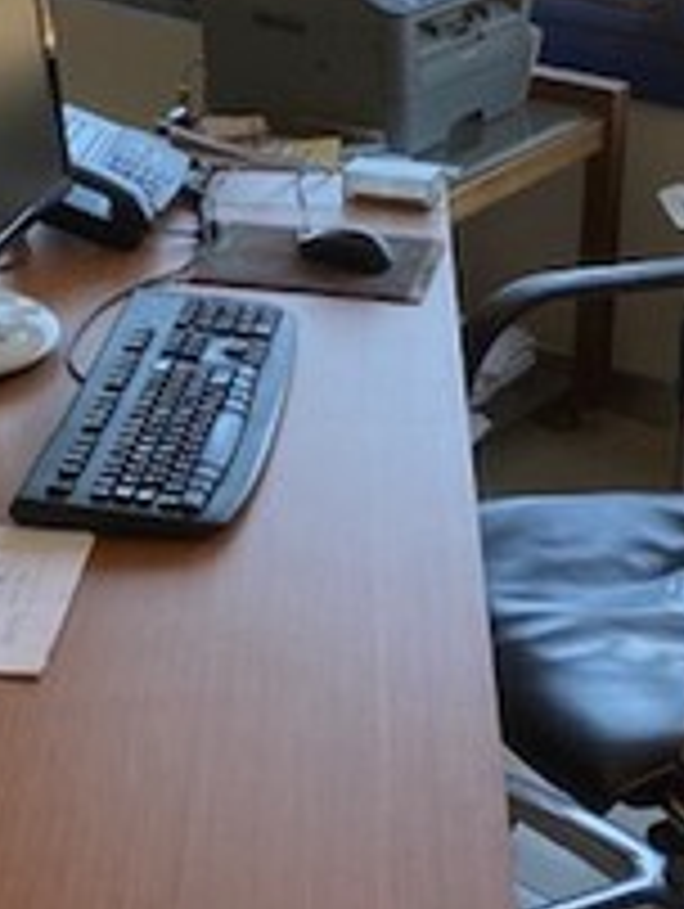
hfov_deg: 17.8
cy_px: 216
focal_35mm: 83
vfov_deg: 23.3
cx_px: 220
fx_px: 2182
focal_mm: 3.99
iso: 40
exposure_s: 1/121
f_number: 1.8
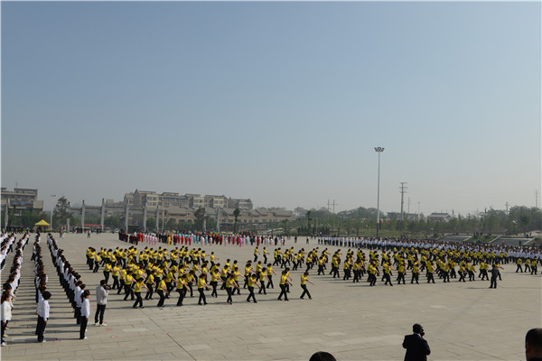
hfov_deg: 60.3
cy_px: 180
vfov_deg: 42.3
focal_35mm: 31
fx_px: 467
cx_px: 271
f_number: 10
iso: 200
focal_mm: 31
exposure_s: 1/400
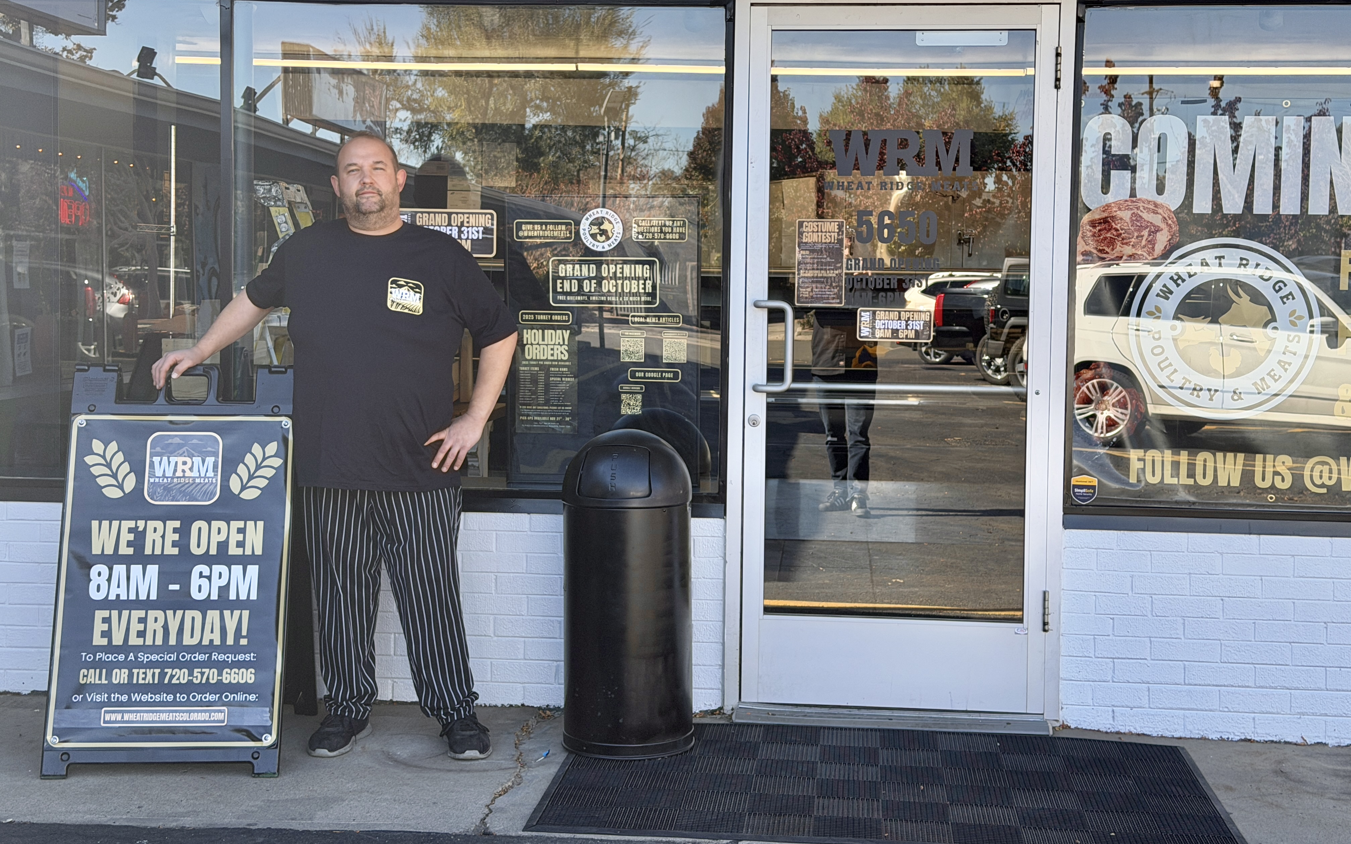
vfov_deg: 25.3
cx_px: 677
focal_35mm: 51
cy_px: 338
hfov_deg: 39.6
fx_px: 1878
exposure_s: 1/620
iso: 64
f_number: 1.78
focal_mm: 6.76
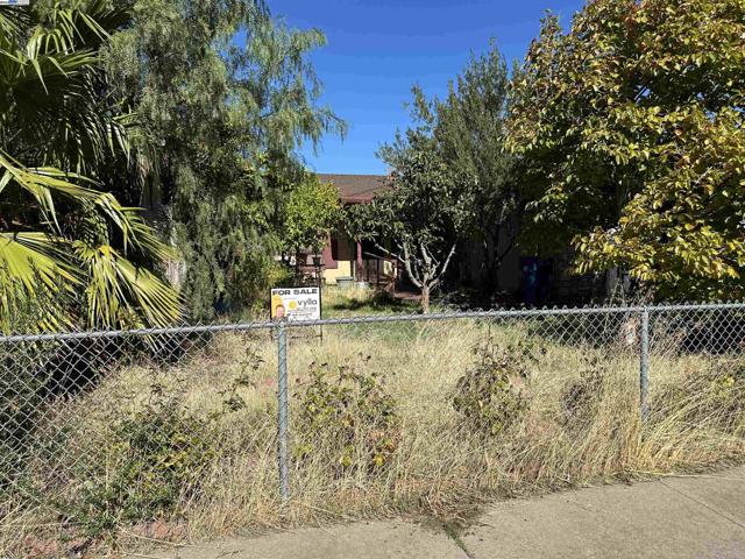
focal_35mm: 24
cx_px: 372
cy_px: 280
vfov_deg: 56.8
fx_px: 517
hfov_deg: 71.6
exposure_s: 1/4545
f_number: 1.78
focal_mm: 6.86
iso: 80
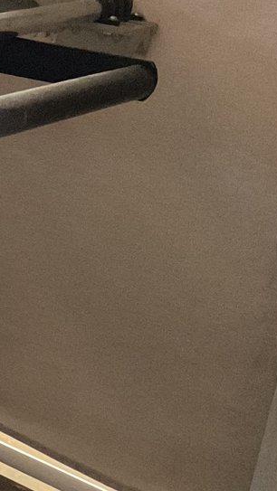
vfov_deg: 24.2
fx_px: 1147
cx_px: -387
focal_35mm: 88
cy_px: 237
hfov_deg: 11.4
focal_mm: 3
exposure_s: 1/30
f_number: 1.8
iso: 500
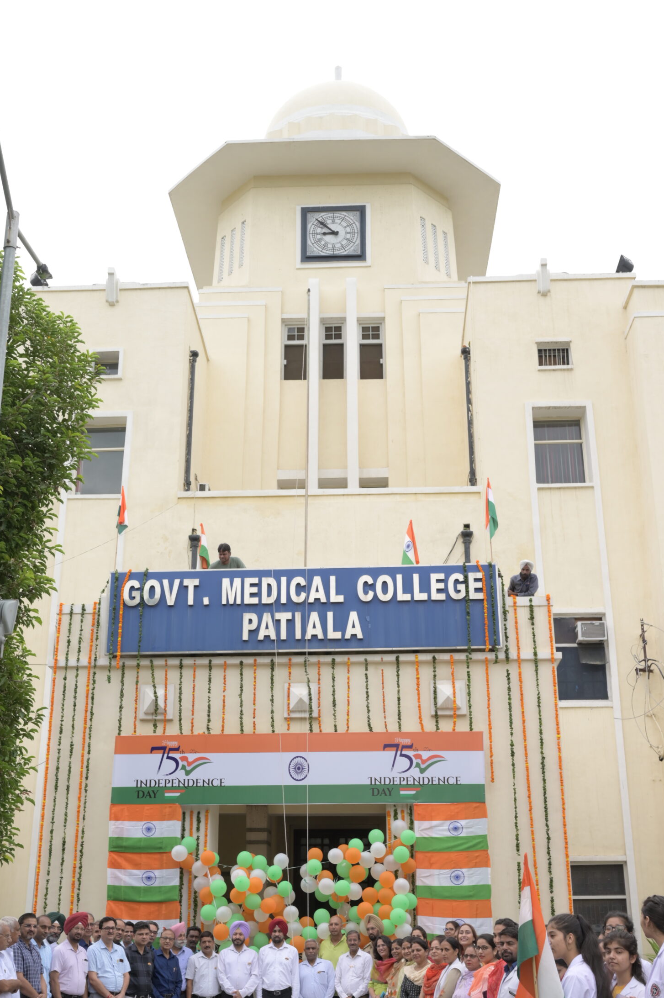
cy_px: 558
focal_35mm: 41
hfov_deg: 32.6
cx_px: 327
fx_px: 1136
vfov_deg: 47.3
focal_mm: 35
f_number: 6.3
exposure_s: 1/200
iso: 250
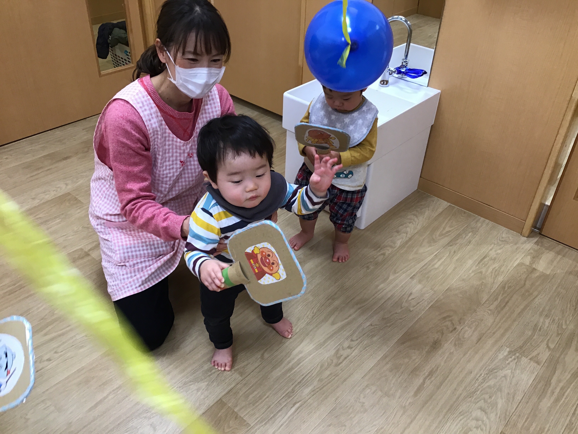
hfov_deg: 58.4
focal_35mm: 31
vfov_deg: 45.4
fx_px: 518
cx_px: 289
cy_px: 217
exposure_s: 1/30
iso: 50
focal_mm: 3.3
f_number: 2.4
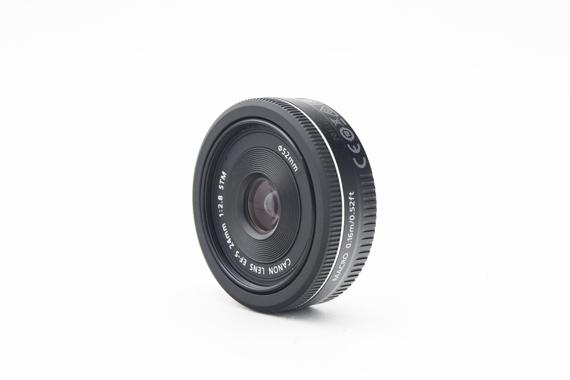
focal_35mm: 84
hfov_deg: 24.2
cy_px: 200
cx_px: 282
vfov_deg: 16.3
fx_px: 1330
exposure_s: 1/125
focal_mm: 52
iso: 1250
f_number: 7.1
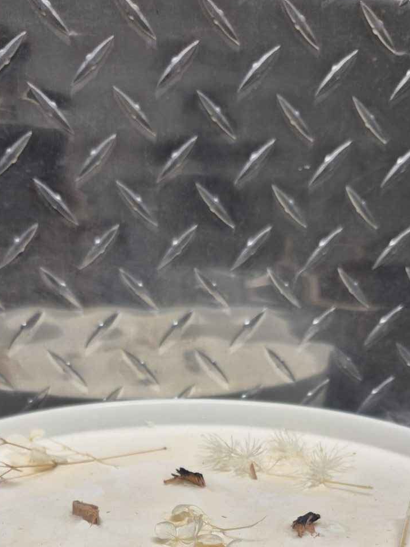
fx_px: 726
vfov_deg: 37.5
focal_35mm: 46
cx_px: 211
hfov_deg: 31.5
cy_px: 529
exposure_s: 1/120
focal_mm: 5.4
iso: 50
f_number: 1.8
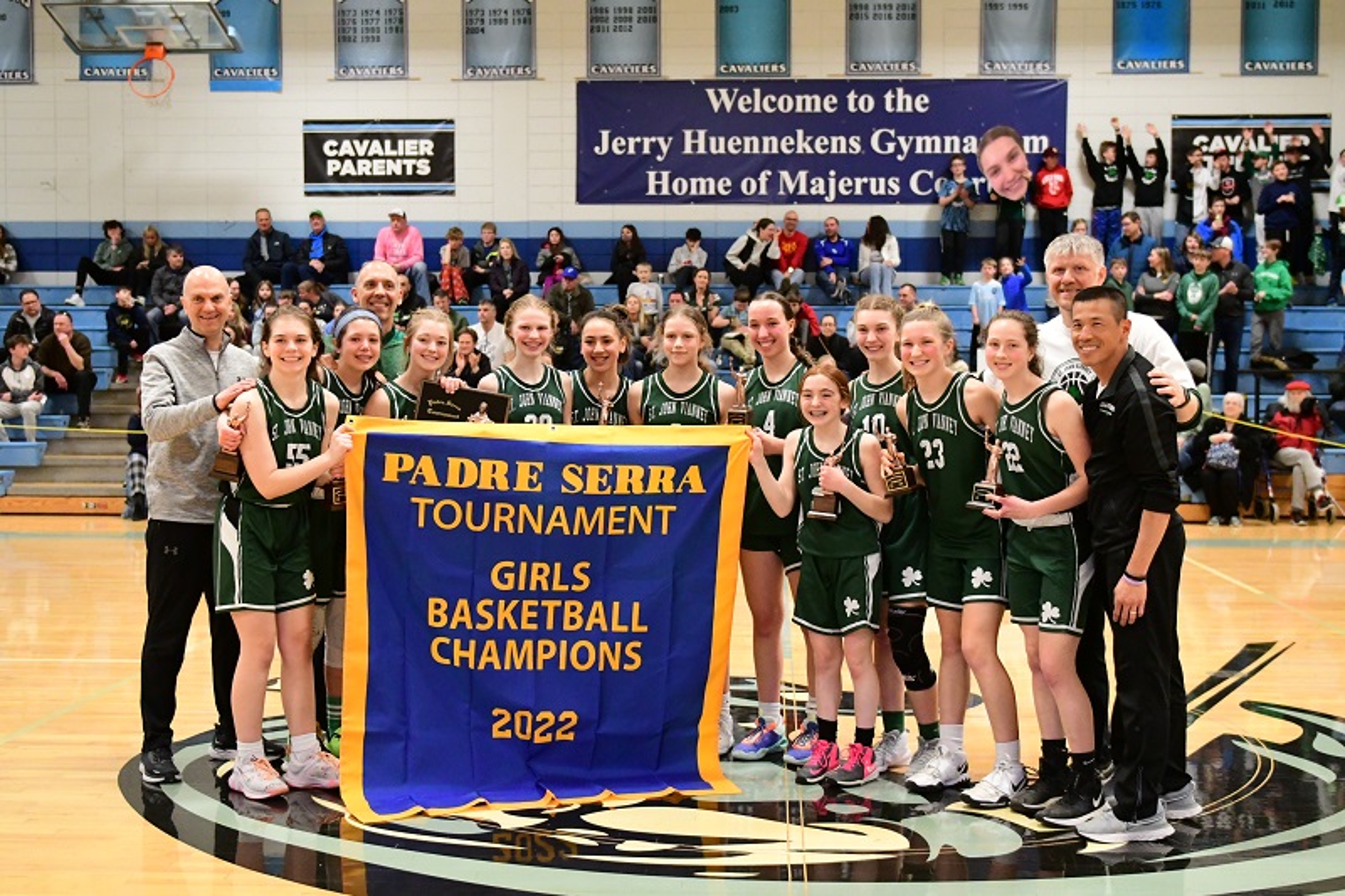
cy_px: 448
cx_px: 672
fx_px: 1793
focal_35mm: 48
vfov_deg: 28.1
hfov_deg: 41.1
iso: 6400
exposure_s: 1/400
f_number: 2.8
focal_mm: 32
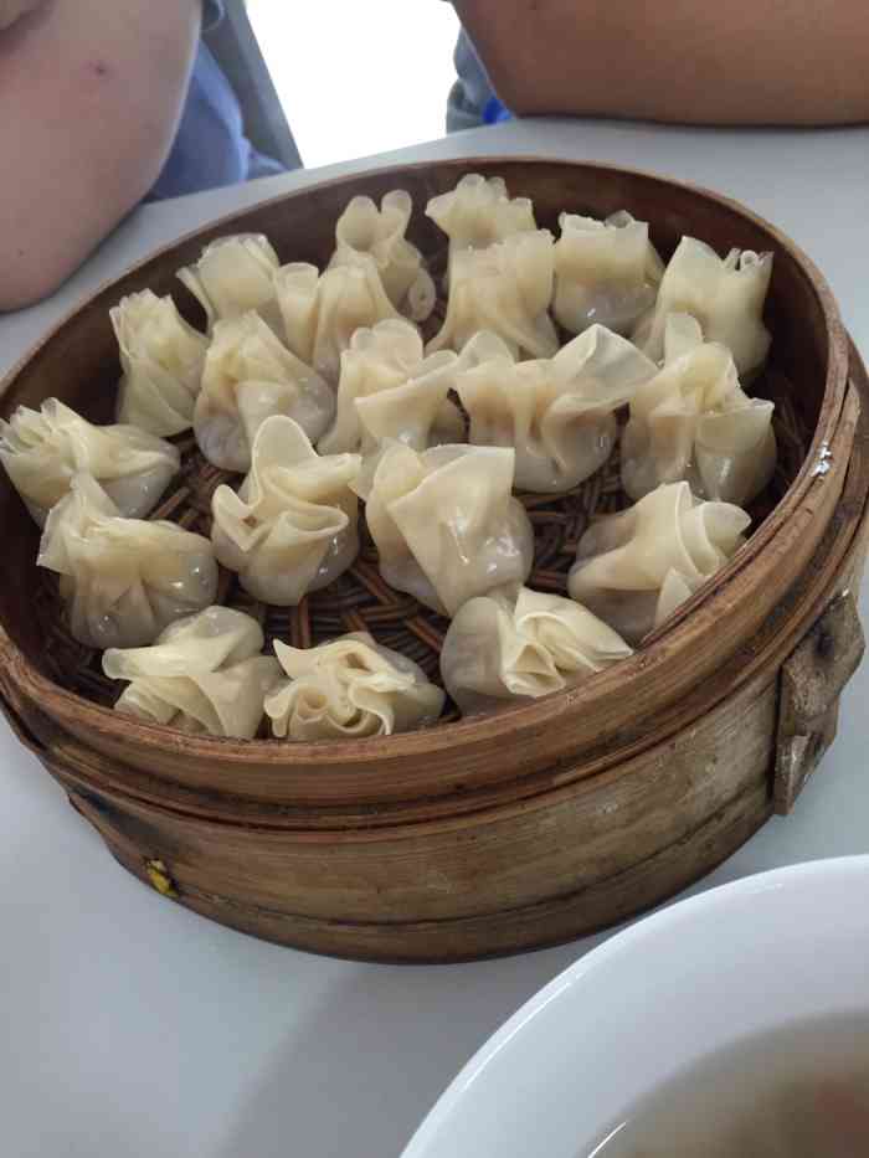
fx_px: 970
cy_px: 579
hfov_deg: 48.2
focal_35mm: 29
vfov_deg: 61.7
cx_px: 434
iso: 125
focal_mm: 4.15
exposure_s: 1/33
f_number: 2.2
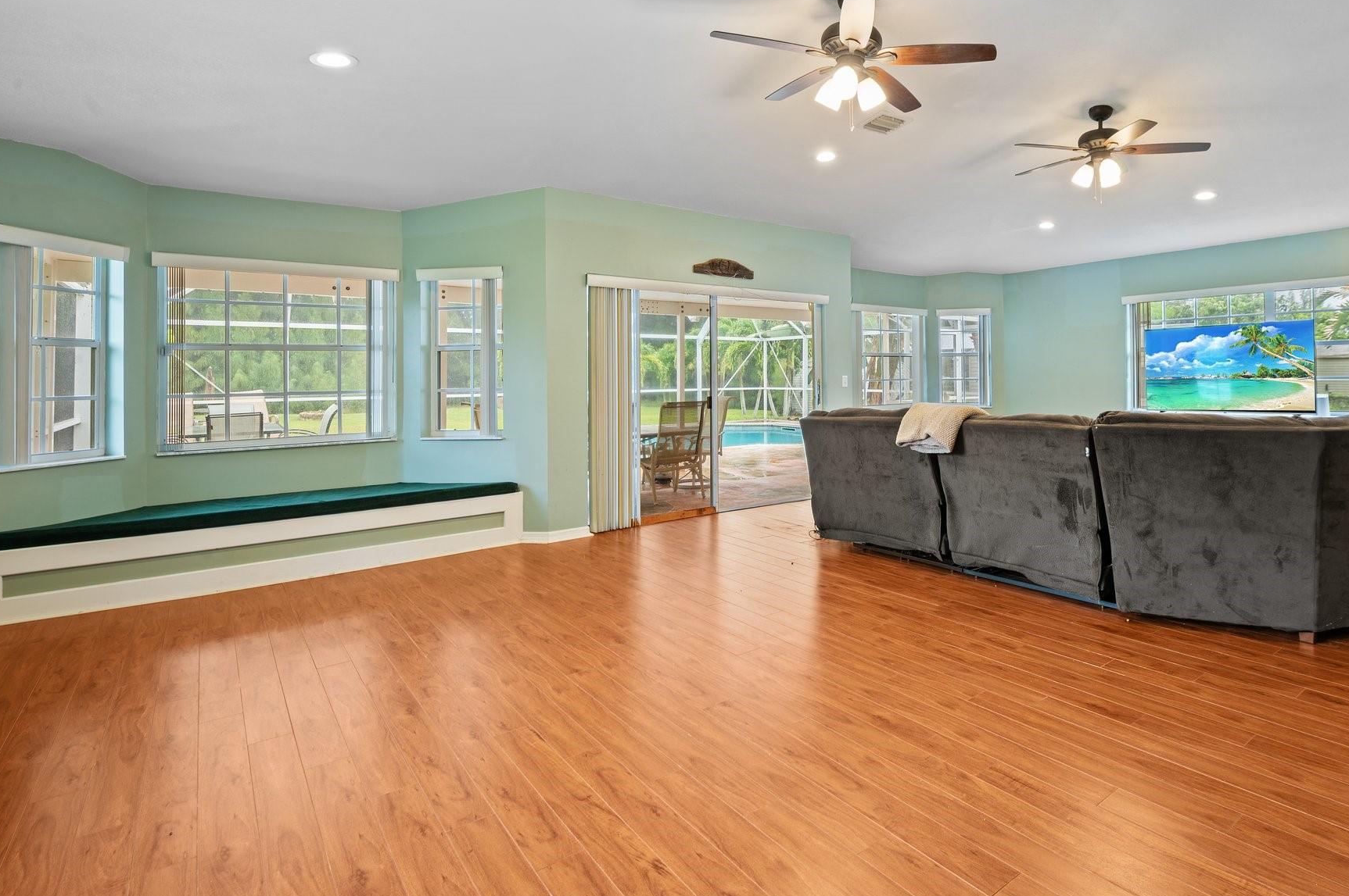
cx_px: 779
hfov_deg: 86.3
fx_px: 711
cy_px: 383
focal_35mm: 19
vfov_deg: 64.2
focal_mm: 16
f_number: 8
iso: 200
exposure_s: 1/1.25
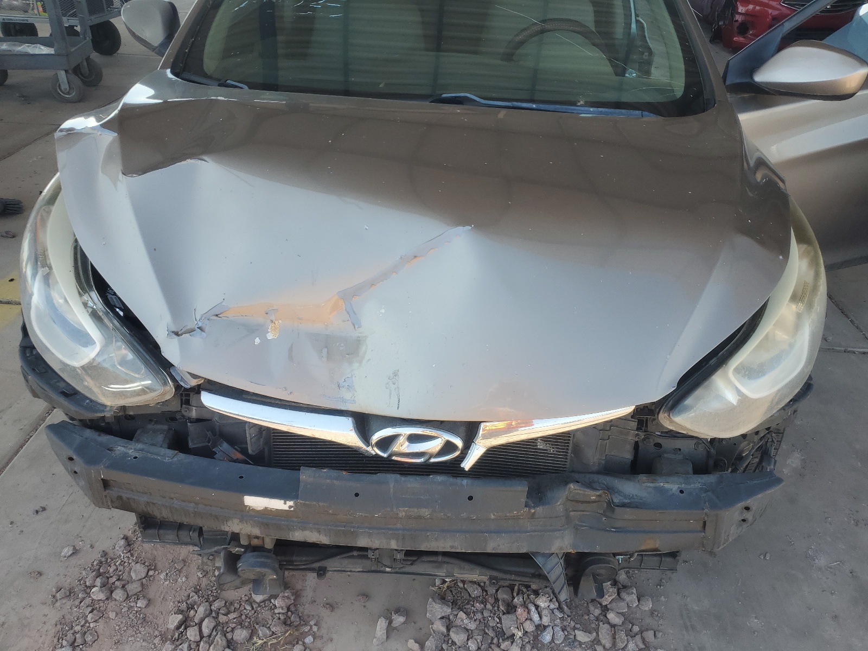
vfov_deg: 53.1
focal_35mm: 26
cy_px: 326
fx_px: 652
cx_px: 434
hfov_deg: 67.3
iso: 50
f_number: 1.5
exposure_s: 1/400
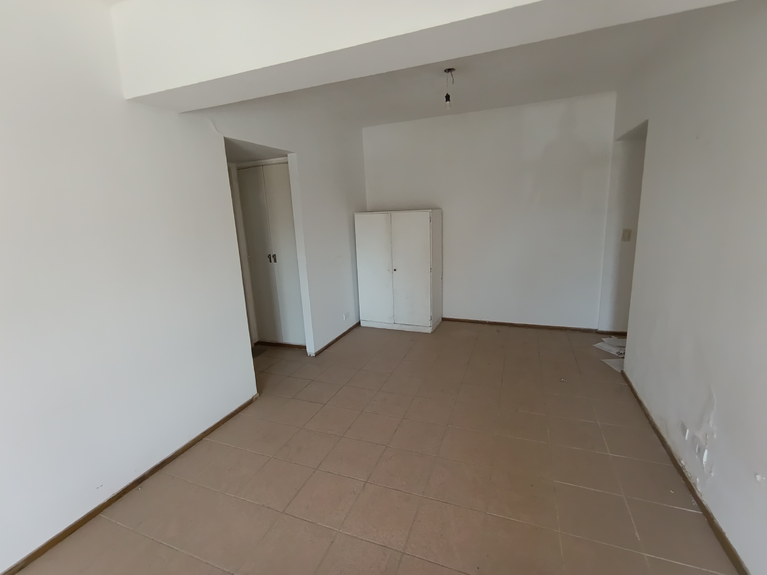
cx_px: 384
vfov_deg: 78.1
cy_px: 288
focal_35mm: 16
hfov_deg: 94.5
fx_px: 355
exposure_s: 1/100
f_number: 2.2
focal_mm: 1.65
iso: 250
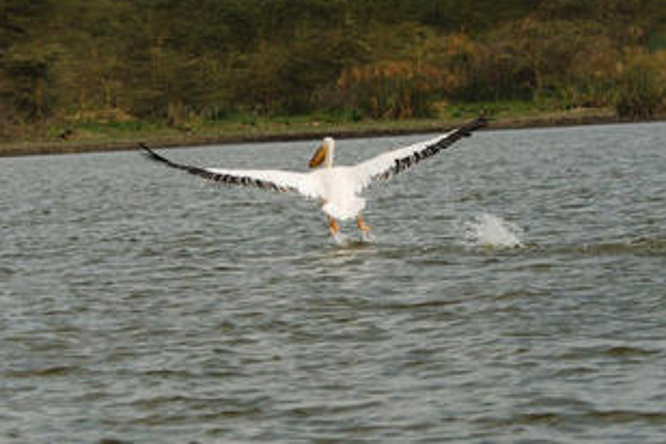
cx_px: 285
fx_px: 5032
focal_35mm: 272
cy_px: 179
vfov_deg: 5.1
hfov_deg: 7.6
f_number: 6.3
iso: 100
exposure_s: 1/640
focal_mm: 80
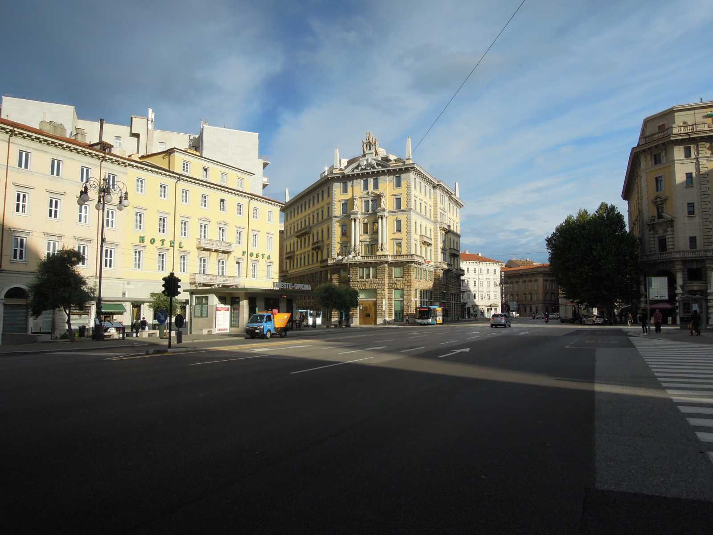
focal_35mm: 24
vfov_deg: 56.8
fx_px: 494
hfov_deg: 71.6
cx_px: 356
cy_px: 268
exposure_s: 1/1600
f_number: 4
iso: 160
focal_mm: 4.3
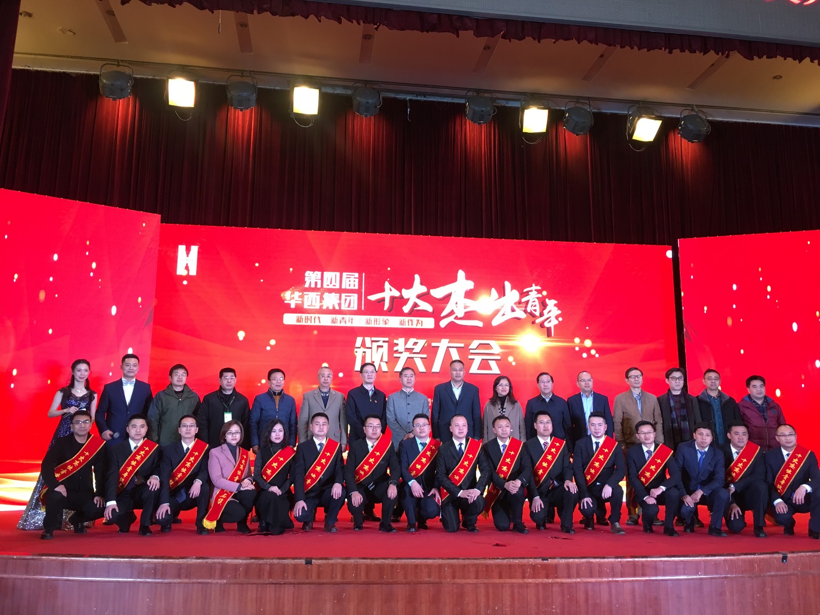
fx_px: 687
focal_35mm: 29
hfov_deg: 61.7
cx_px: 410
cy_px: 308
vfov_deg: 48.2
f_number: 2.2
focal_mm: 4.15
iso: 125
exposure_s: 1/33
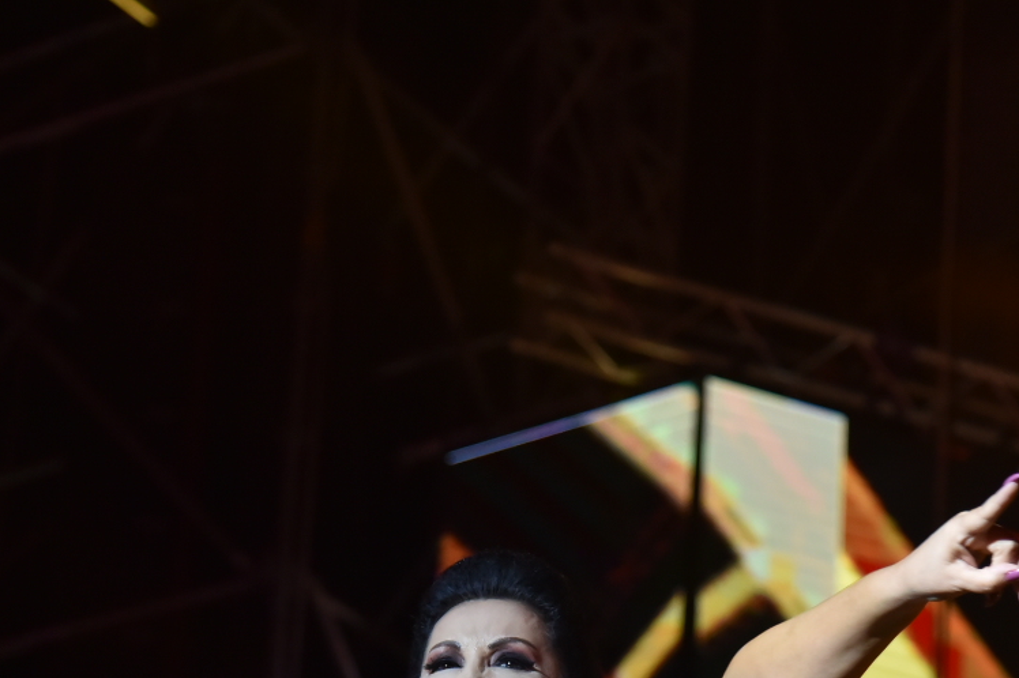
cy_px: 679
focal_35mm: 169
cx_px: 522
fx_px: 4781
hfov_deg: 12.2
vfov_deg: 8.1
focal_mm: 78
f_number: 4
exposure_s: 1/400
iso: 2000
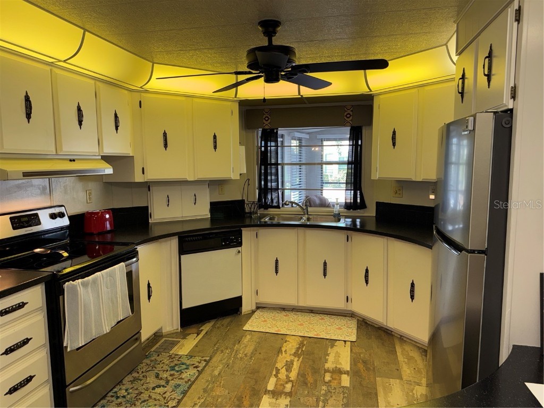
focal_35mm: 24
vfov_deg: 56.8
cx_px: 272
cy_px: 204
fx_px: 377
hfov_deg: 71.6
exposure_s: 1/120
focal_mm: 6.76
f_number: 1.78
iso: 64
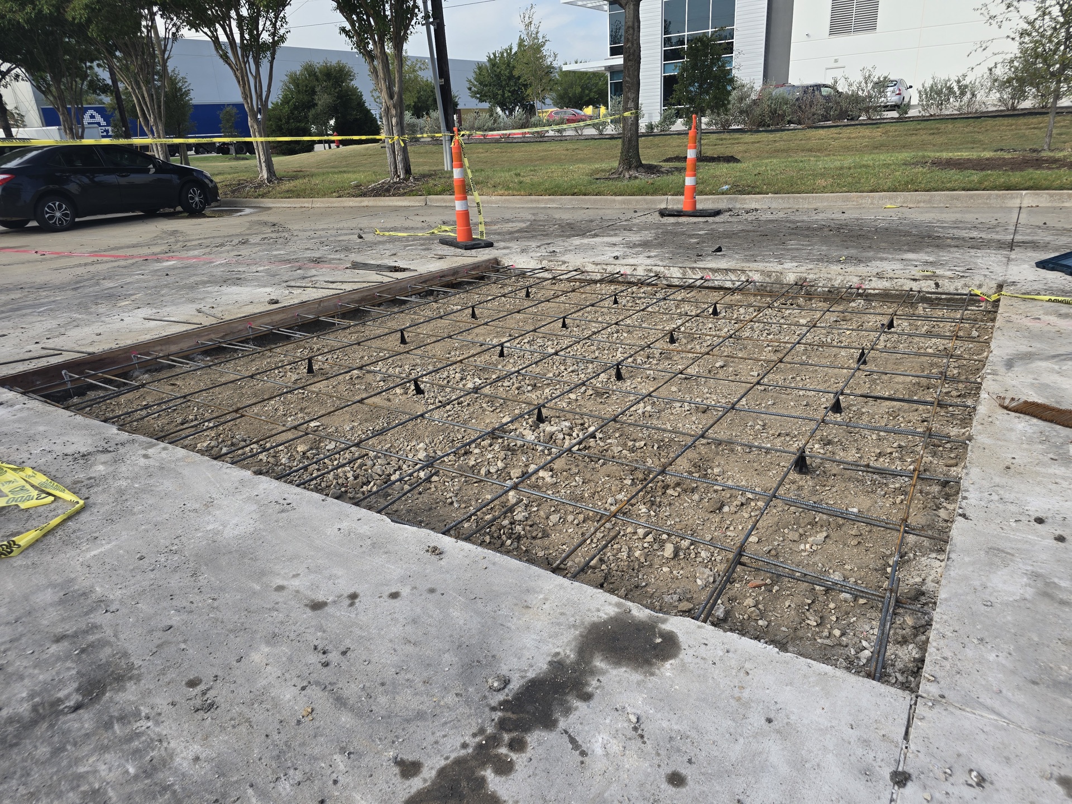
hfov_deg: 73.9
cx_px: 536
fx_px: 712
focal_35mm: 23
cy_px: 402
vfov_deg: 58.9
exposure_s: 1/322
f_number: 1.7
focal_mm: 6.3
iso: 12
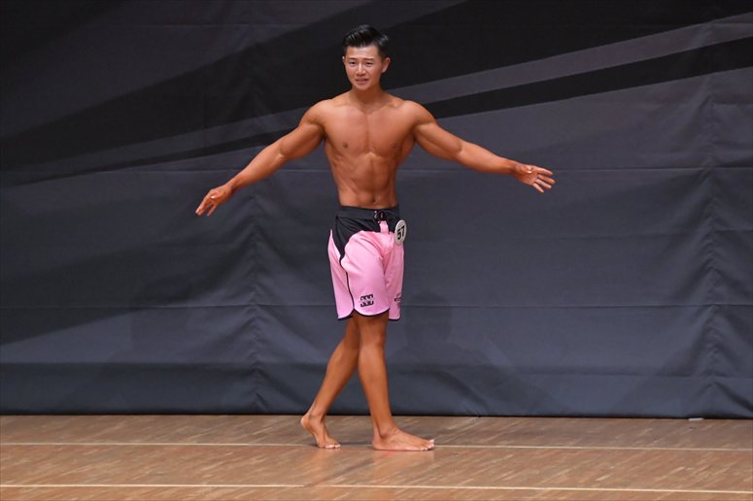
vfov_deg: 4.4
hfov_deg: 6.5
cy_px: 250
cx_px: 376
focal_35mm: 315
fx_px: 6586
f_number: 5.6
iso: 6400
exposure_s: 1/400
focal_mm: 210
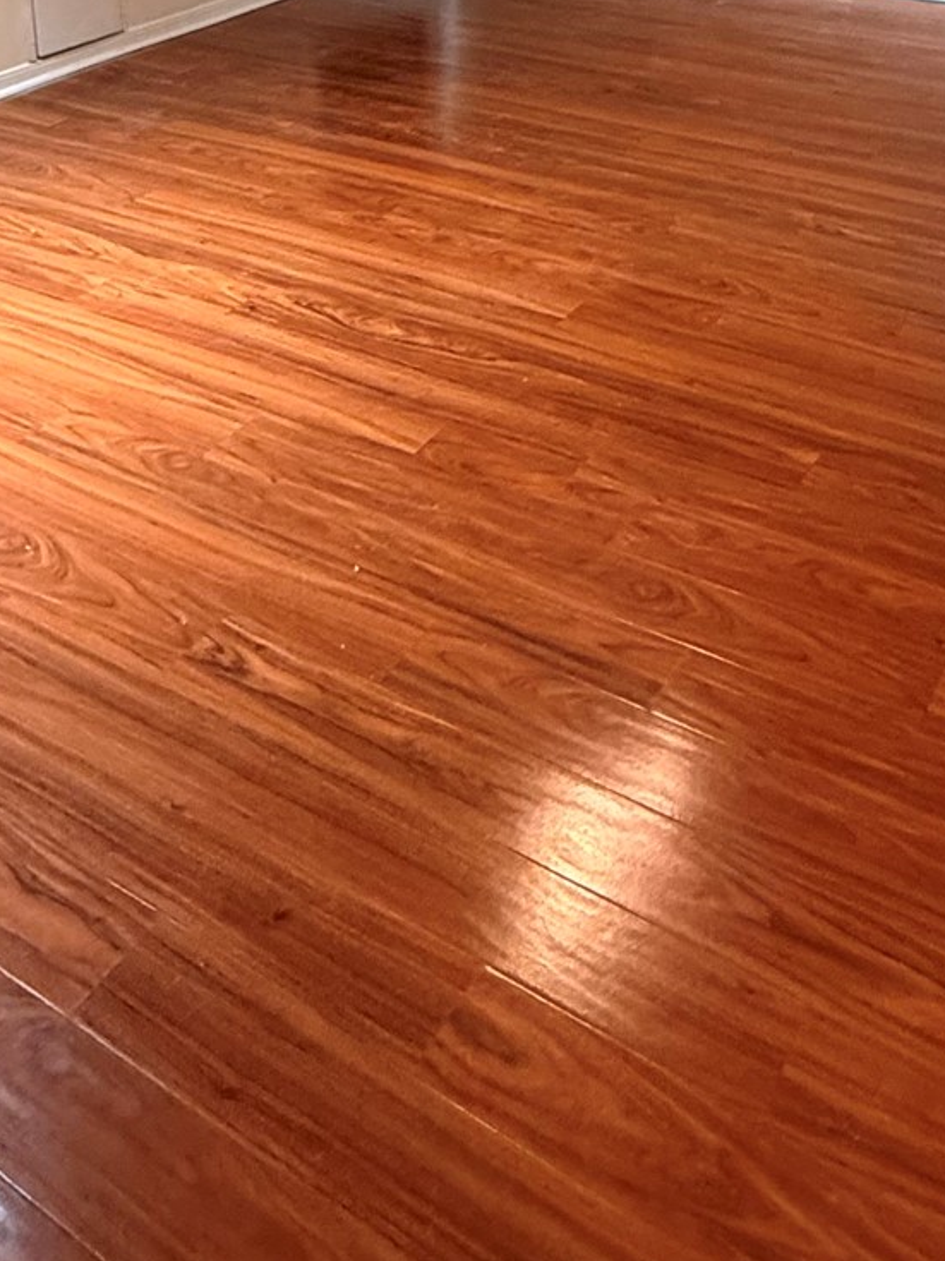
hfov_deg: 36.8
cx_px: 501
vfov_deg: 40.9
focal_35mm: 39
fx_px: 1420
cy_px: -36
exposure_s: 1/60
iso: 640
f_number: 2.2
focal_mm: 2.22
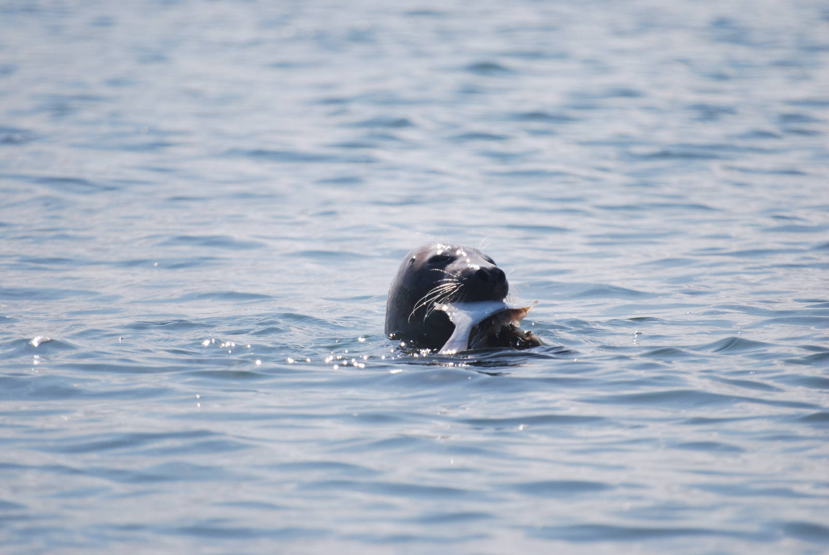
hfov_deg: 4.6
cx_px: 414
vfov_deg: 3.1
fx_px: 10375
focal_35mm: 450
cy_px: 278
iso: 200
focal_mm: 300
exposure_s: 1/1250
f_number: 5.6
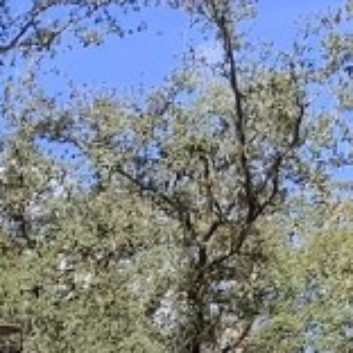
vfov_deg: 8.8
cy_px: 853
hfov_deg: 9.7
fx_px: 2077
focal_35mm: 180
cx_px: 154
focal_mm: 3.3
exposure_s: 1/372
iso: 25
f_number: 2.4
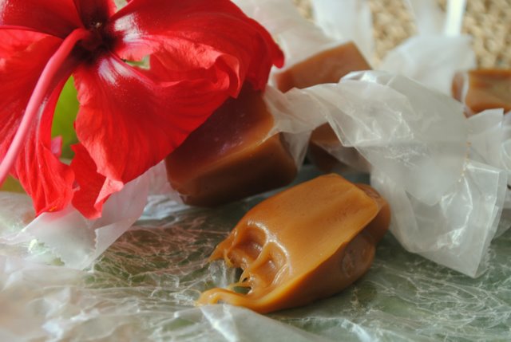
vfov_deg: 16.6
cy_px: 171
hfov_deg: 24.6
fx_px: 1173
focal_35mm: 82
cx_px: 256
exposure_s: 1/50
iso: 400
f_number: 5.6
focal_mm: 55
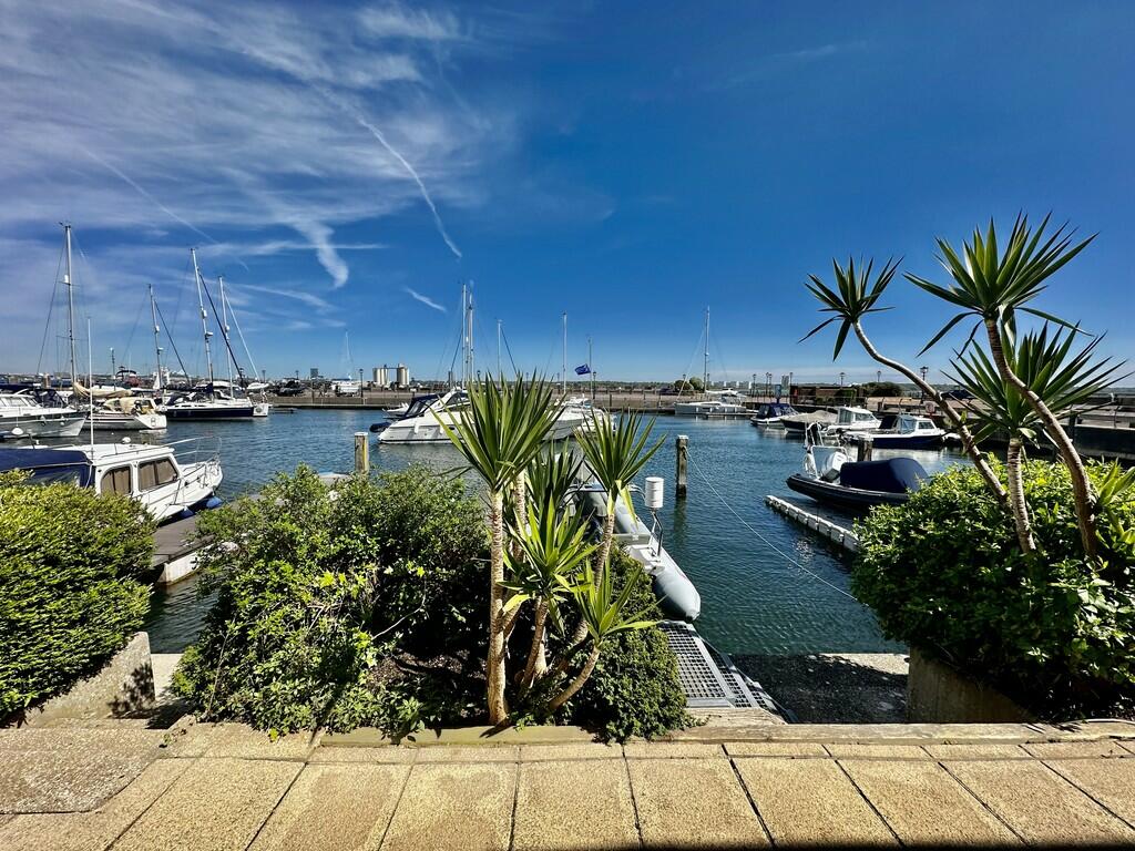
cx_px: 568
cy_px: 426
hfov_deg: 102.1
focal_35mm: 14
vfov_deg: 85.7
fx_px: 459
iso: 50
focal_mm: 2.22
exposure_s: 1/2132
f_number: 2.2
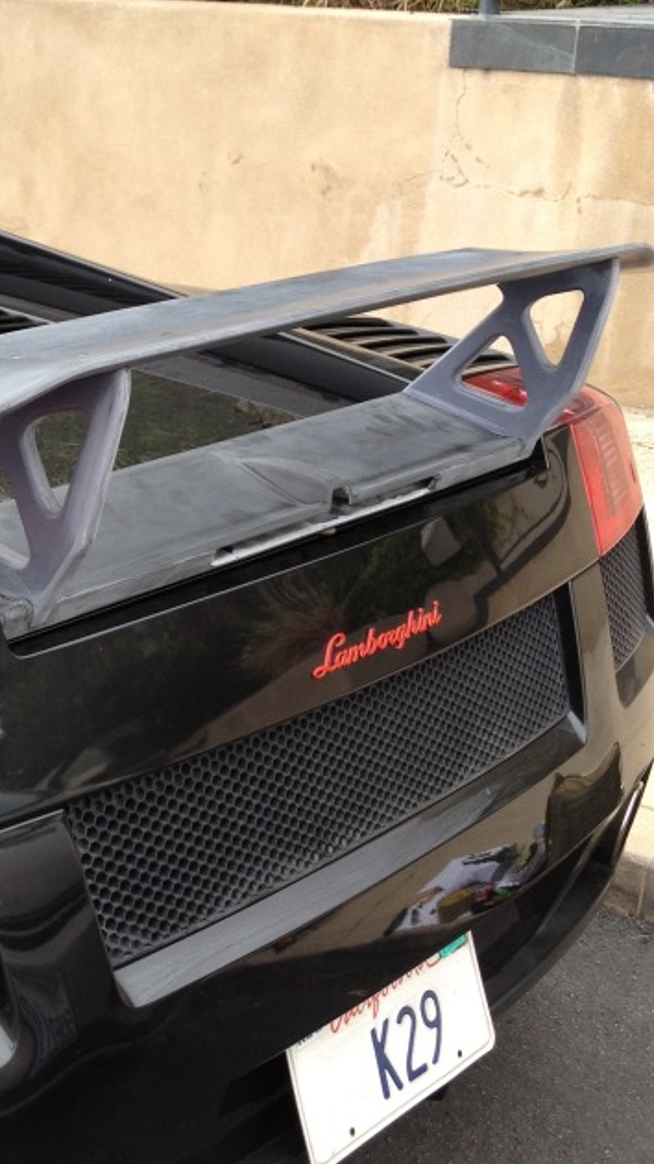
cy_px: 510
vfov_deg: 33.8
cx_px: 65
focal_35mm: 62
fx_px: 1913
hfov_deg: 19.1
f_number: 2.4
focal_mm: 4.3
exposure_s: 1/415
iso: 64
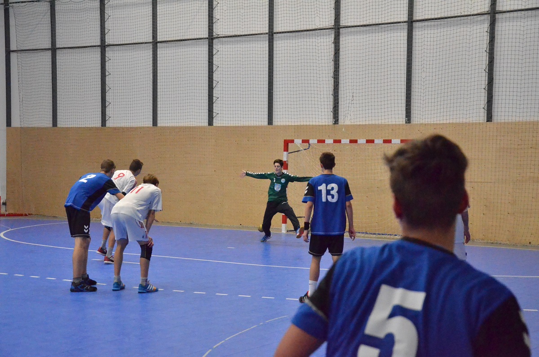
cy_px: 178
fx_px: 1008
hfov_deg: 29.9
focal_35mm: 68
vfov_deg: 20.1
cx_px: 270
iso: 6400
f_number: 4.8
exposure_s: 1/800
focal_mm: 45
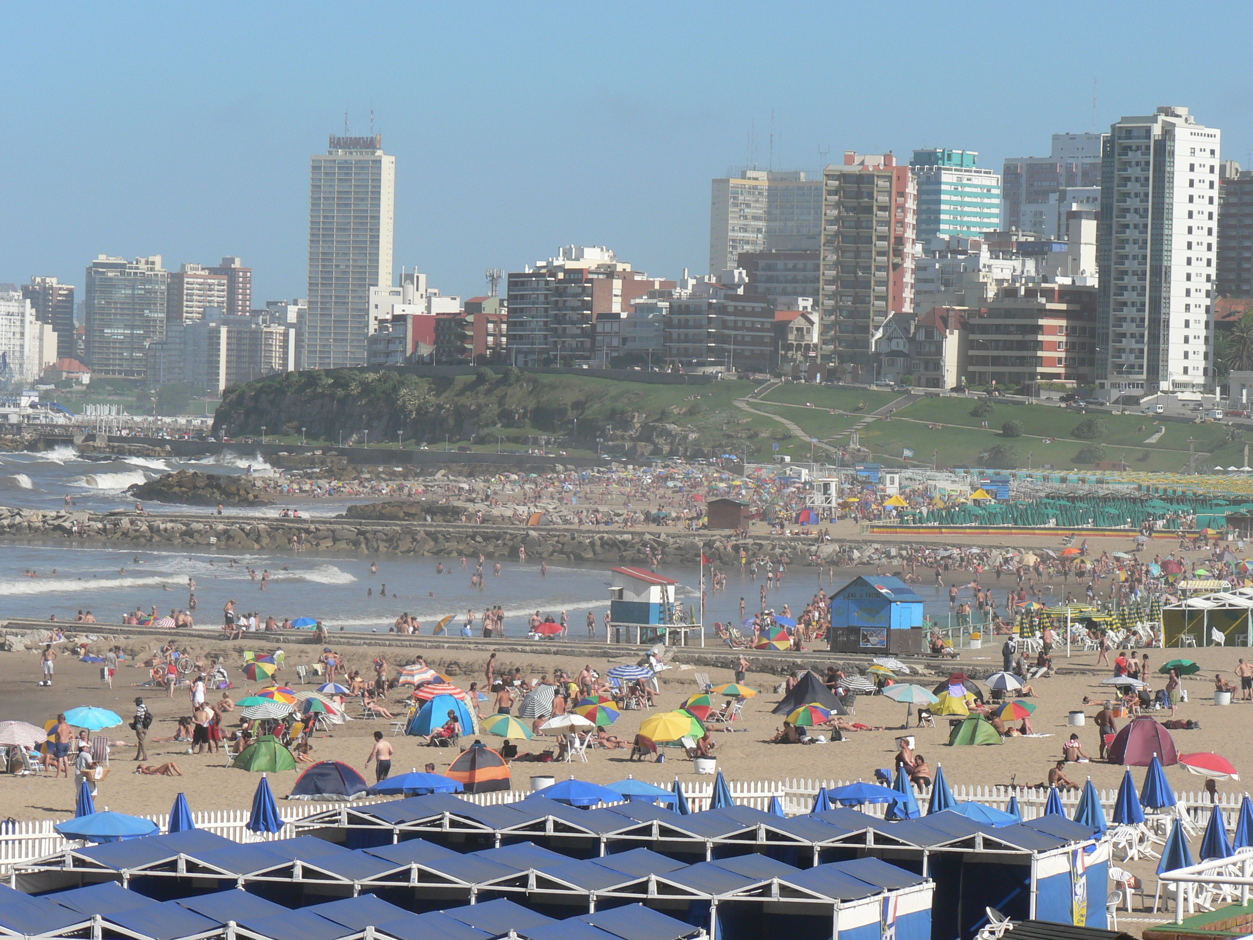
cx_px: 626
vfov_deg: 9.8
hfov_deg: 13.1
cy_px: 470
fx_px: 5466
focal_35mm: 151
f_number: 5.6
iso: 80
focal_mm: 25.1
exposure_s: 1/400
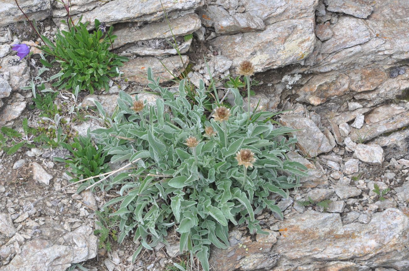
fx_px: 1276
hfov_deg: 18.2
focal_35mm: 112
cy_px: 136
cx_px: 204
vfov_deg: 12.1
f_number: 8
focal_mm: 75
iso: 400
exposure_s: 1/250
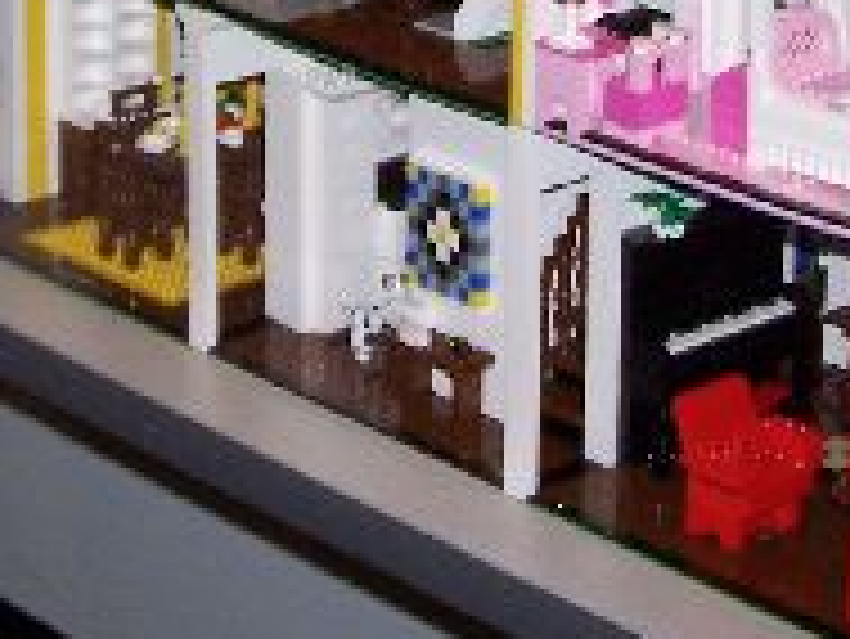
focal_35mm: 137
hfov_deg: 14.4
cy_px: -274
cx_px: 378
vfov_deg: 10.5
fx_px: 3366
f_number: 2.8
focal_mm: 6.7
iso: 140
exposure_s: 1/60
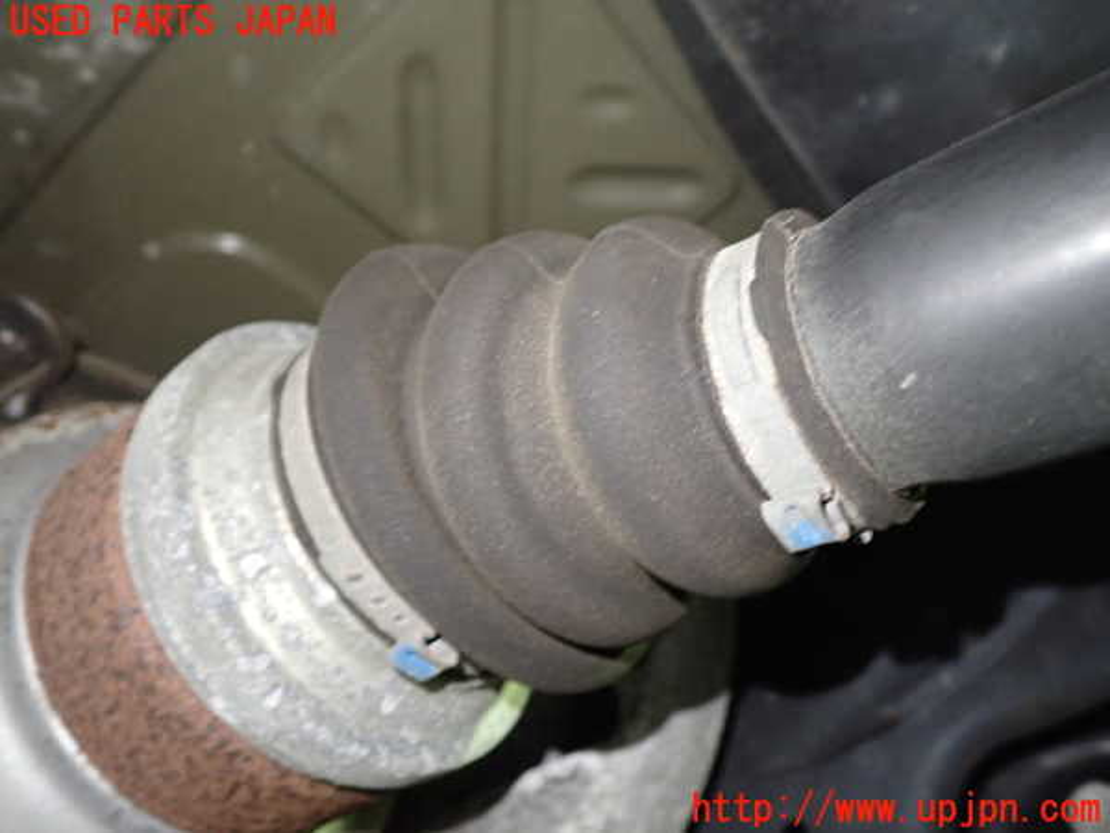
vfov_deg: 46.8
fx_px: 962
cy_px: 416
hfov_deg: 60.0
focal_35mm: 30
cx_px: 555
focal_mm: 5.4
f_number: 2.3
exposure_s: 1/30
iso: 800
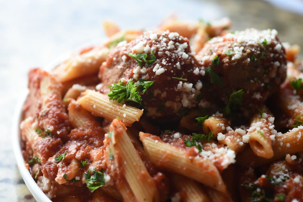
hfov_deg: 33.4
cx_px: 152
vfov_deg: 22.6
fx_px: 505
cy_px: 101
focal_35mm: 60
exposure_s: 1/200
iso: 400
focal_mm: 60
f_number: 4.5
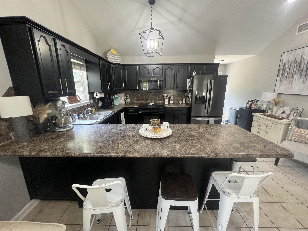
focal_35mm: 13
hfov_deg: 106.2
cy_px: 116
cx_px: 154
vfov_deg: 89.9
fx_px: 116
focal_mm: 1.57
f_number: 1.8
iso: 125
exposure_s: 1/60
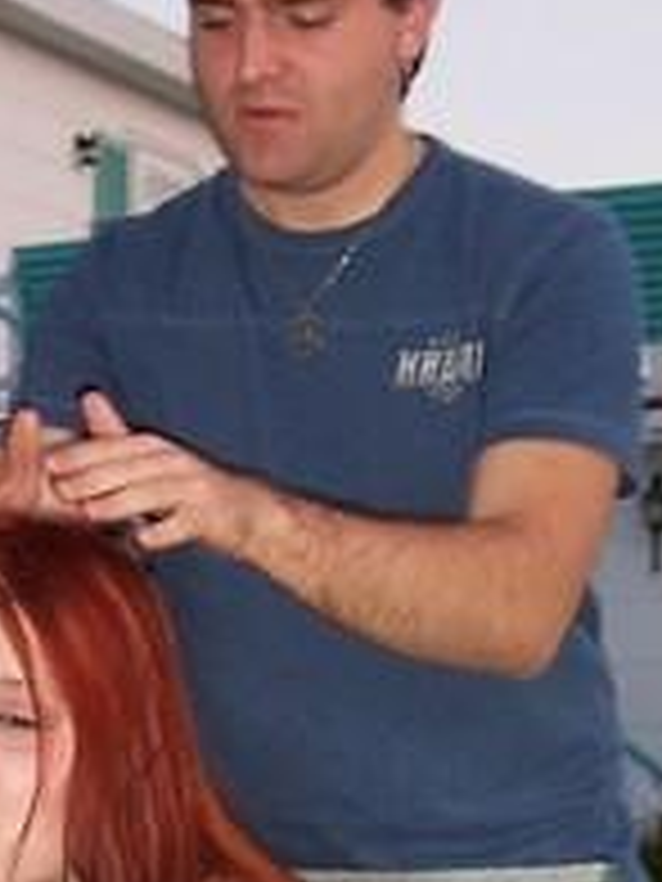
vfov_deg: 15.9
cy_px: 896
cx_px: 198
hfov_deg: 12.2
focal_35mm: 121
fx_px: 3085
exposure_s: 1/60
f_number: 2.8
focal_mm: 5.6
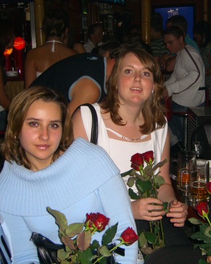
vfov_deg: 37.3
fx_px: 390
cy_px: 131
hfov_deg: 29.8
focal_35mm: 50
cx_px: 155
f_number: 2.8
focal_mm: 7.9
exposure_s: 1/60
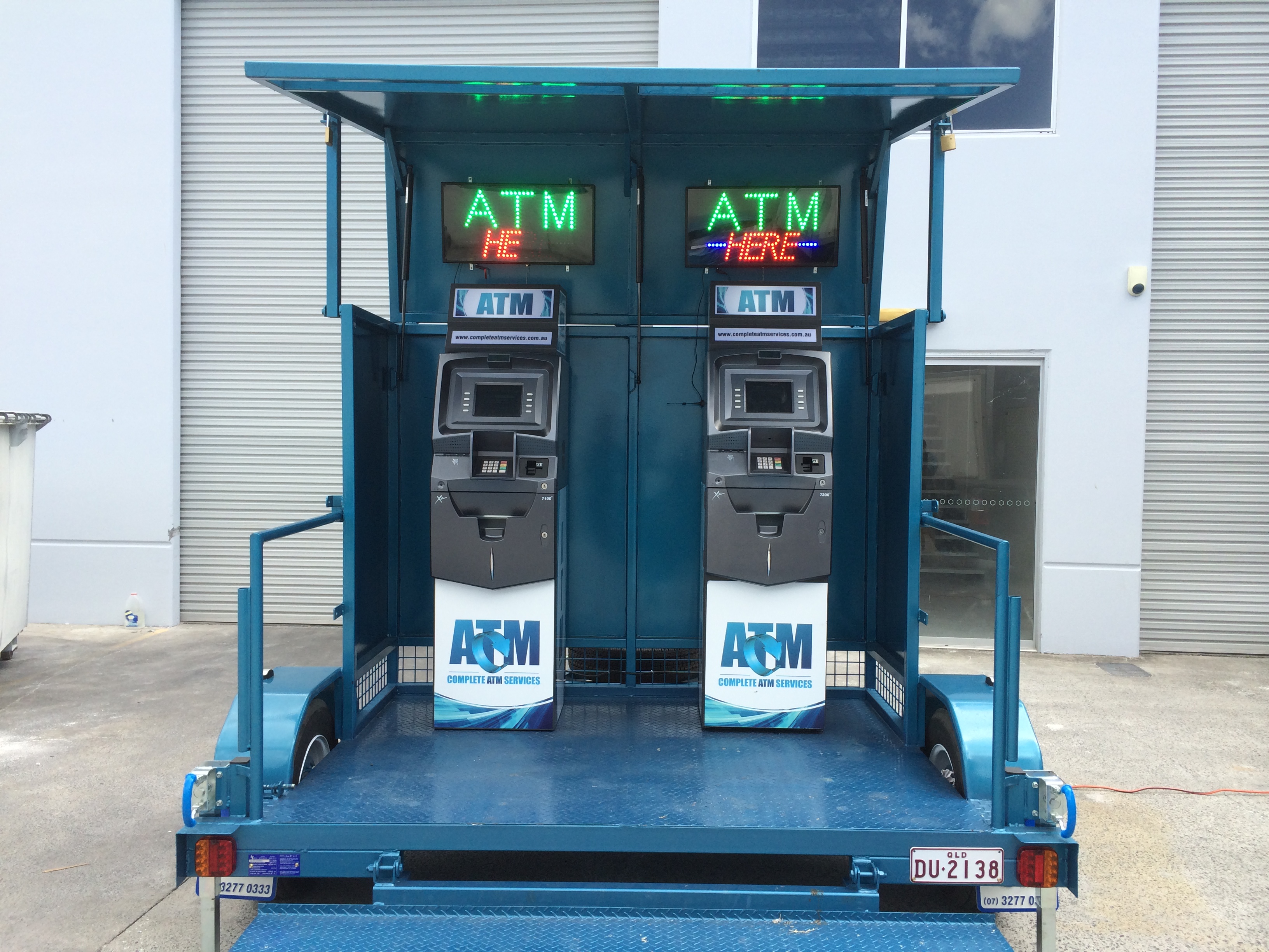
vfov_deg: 46.8
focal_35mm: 30
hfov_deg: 60.0
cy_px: 476
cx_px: 634
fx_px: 1100
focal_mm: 4.12
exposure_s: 1/612
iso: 32
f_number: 2.2
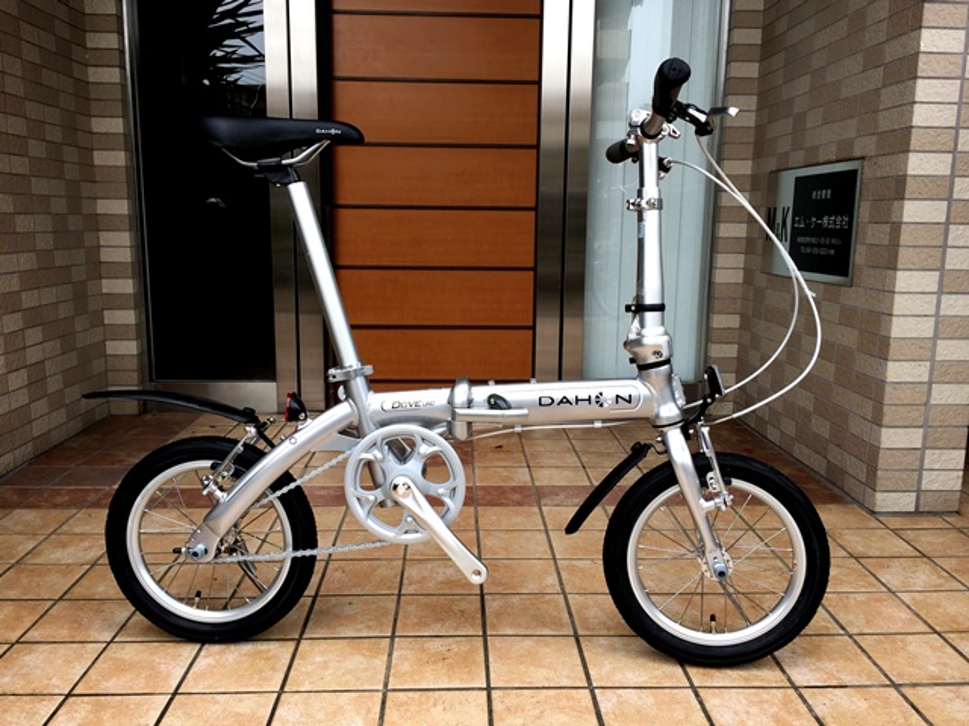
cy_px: 363
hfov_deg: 61.7
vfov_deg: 48.2
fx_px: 812
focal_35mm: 29
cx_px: 484
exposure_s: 1/221
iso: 32
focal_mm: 4.15
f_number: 2.2
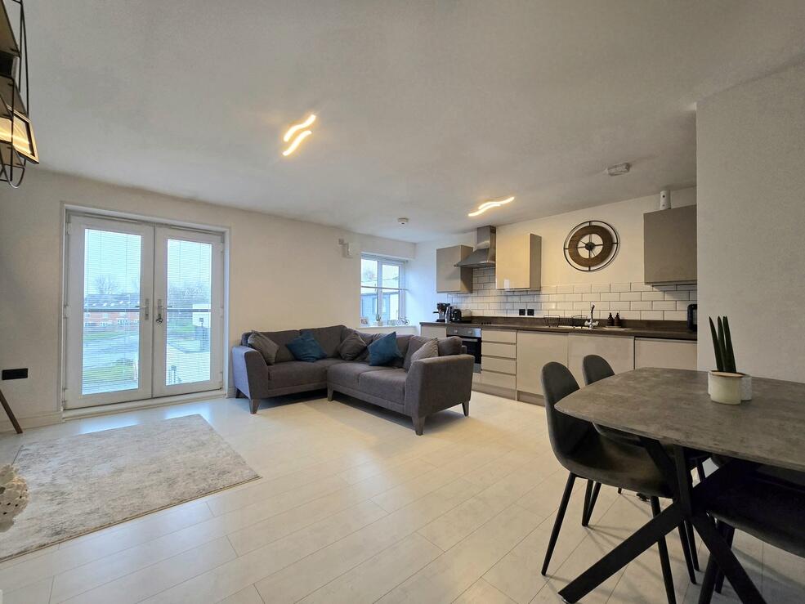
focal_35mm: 13
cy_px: 302
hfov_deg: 106.2
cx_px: 402
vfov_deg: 89.9
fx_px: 302
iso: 160
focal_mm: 2.2
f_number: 2.2
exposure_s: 1/50.3
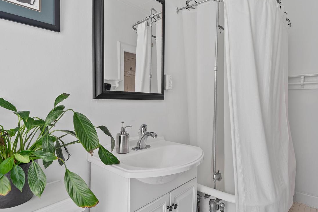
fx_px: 186
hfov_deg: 81.2
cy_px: 108
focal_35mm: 21
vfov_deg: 59.5
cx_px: 163
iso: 200
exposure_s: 1.6
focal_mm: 16
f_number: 8
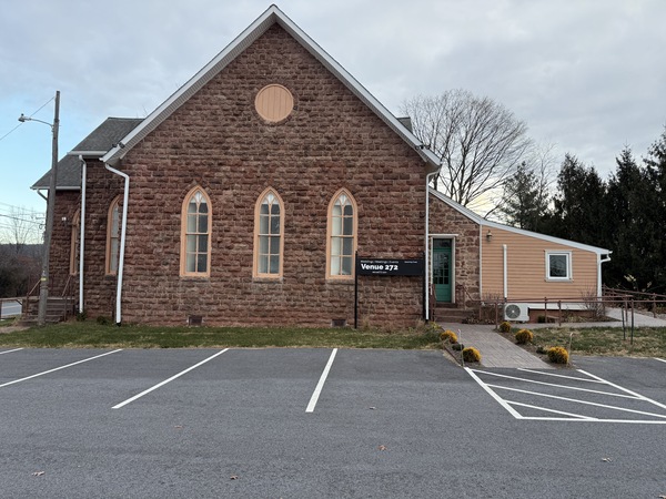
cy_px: 250
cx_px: 333
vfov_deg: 56.8
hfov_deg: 71.6
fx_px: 462
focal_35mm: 24
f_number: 1.78
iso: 100
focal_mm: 6.76
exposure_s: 1/283
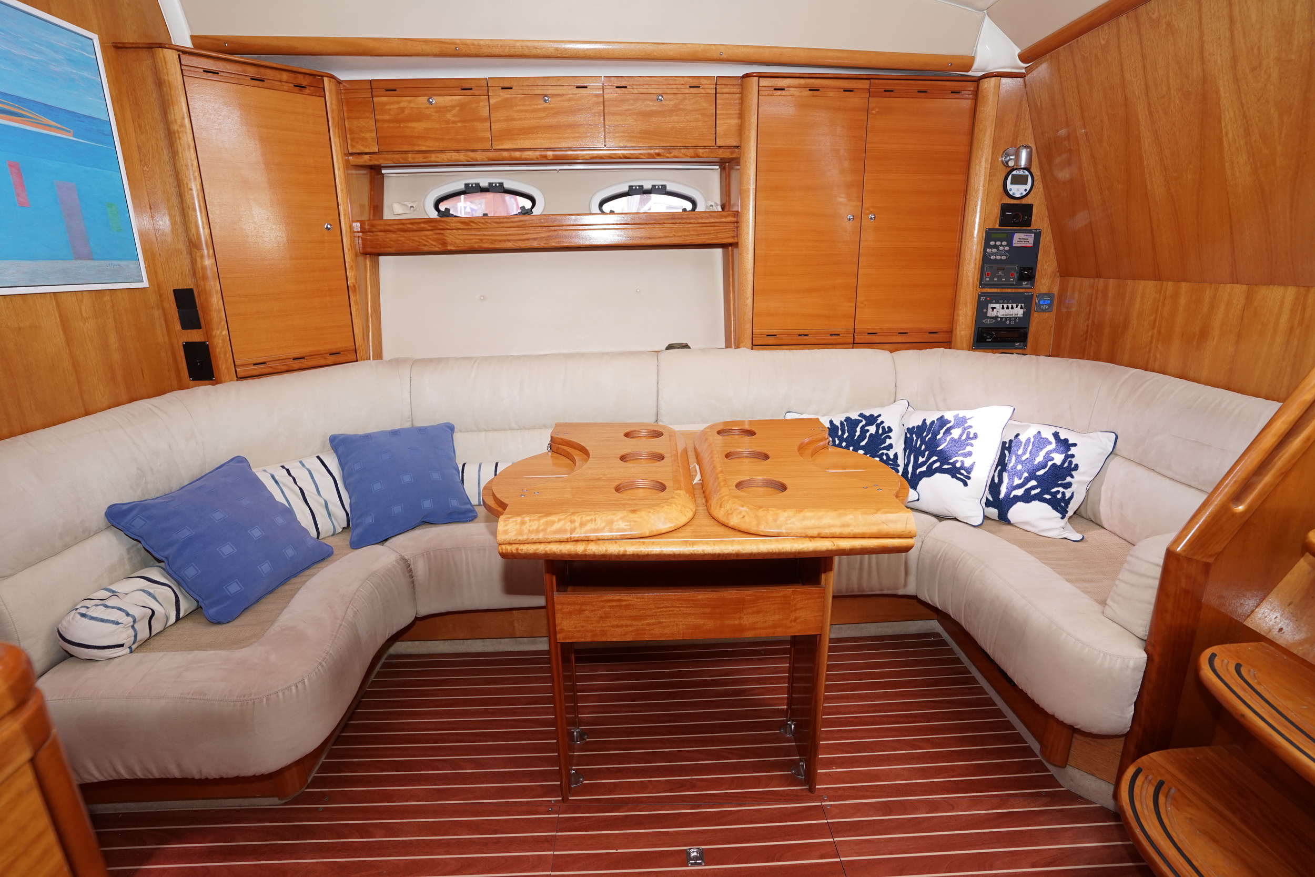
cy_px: 438
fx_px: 621
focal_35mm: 17
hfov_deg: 93.3
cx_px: 658
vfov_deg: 70.4
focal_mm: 17
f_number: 4
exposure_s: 1/160
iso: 500
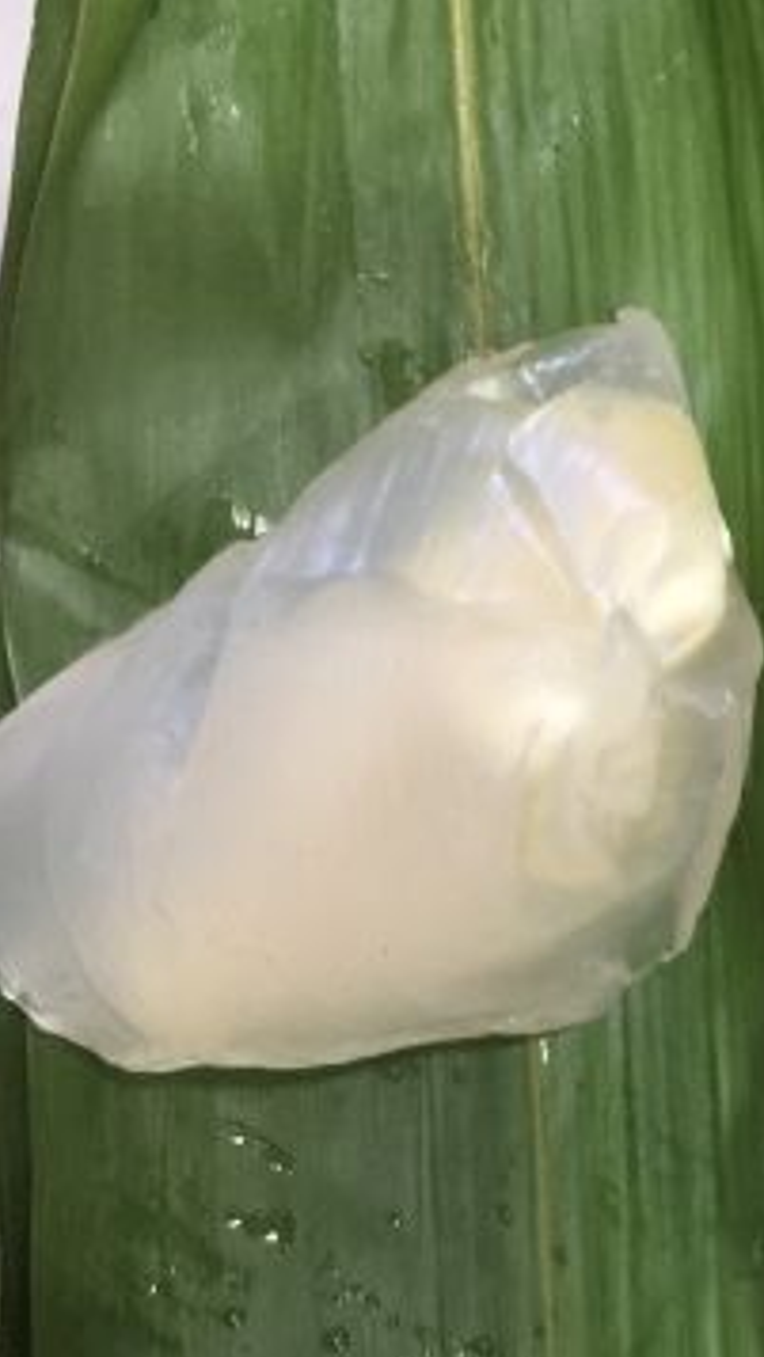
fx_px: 2231
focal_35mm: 62
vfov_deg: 33.8
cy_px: 772
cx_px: 869
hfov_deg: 18.6
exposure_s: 1/8
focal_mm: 4.15
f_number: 2.2
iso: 125
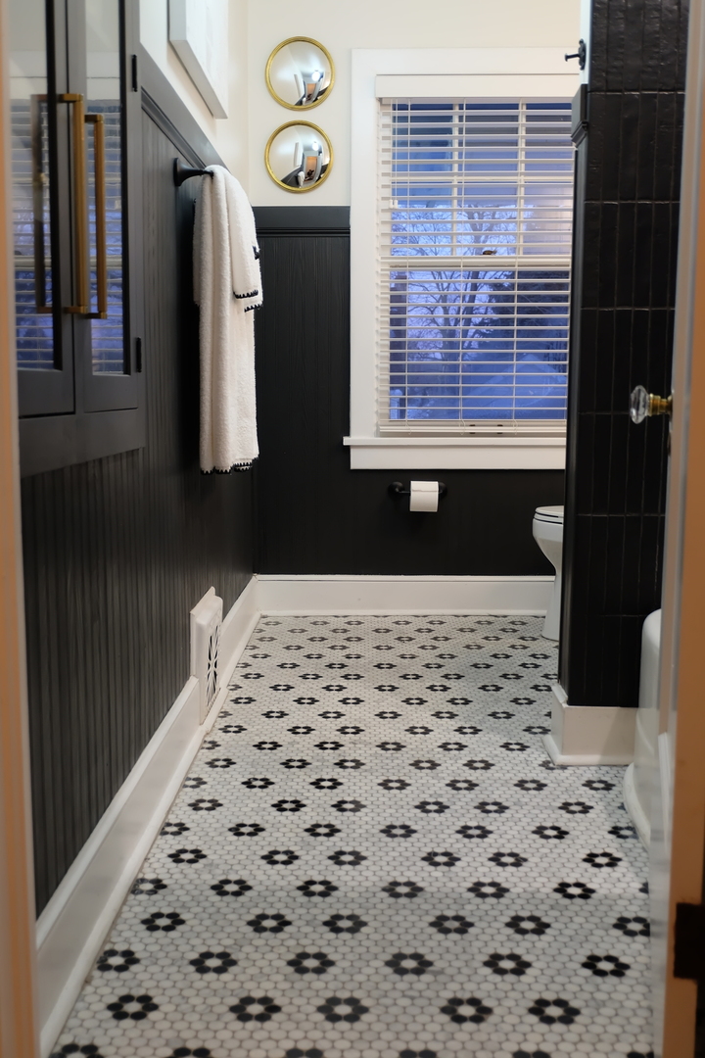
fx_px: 1116
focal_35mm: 38
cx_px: 352
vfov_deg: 50.7
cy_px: 529
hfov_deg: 35.1
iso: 500
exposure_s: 1/15
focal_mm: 25.6
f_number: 4.5
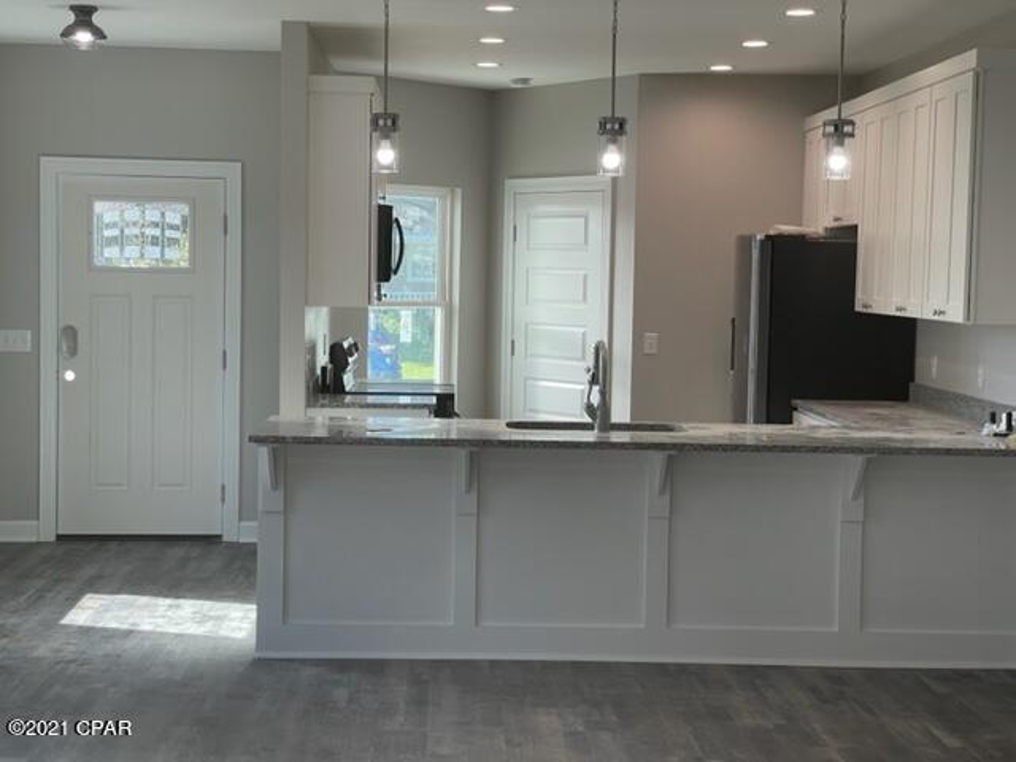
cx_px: 508
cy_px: 381
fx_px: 1878
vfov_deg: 22.9
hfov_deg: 30.3
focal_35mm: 64
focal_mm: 7.5
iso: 40
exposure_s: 1/122
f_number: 2.2
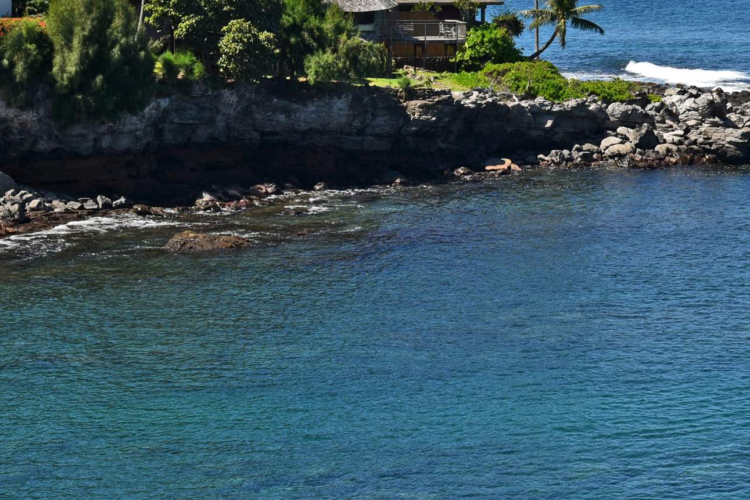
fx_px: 2479
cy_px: 22
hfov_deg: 16.8
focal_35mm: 119
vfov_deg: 11.4
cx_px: 781
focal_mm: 50
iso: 100
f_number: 11
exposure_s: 1/200
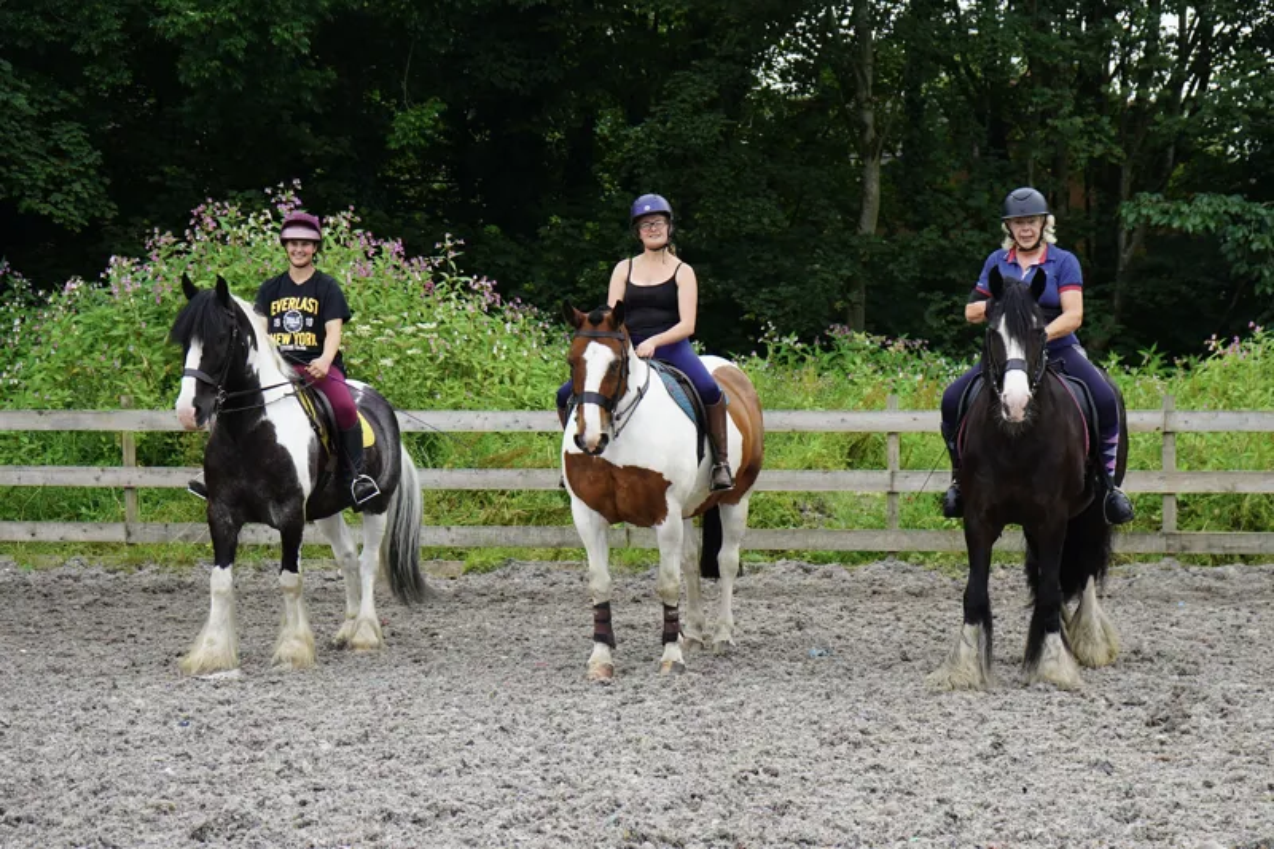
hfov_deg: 37.5
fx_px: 1875
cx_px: 637
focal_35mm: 53
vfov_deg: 25.5
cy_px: 424
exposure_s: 1/80
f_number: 6.3
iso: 100
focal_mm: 53
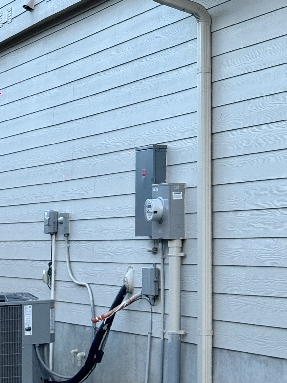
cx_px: 178
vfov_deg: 15.4
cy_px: -19
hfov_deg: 11.9
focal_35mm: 125
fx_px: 1382
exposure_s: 1/70
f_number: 1.78
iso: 100
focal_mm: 6.76
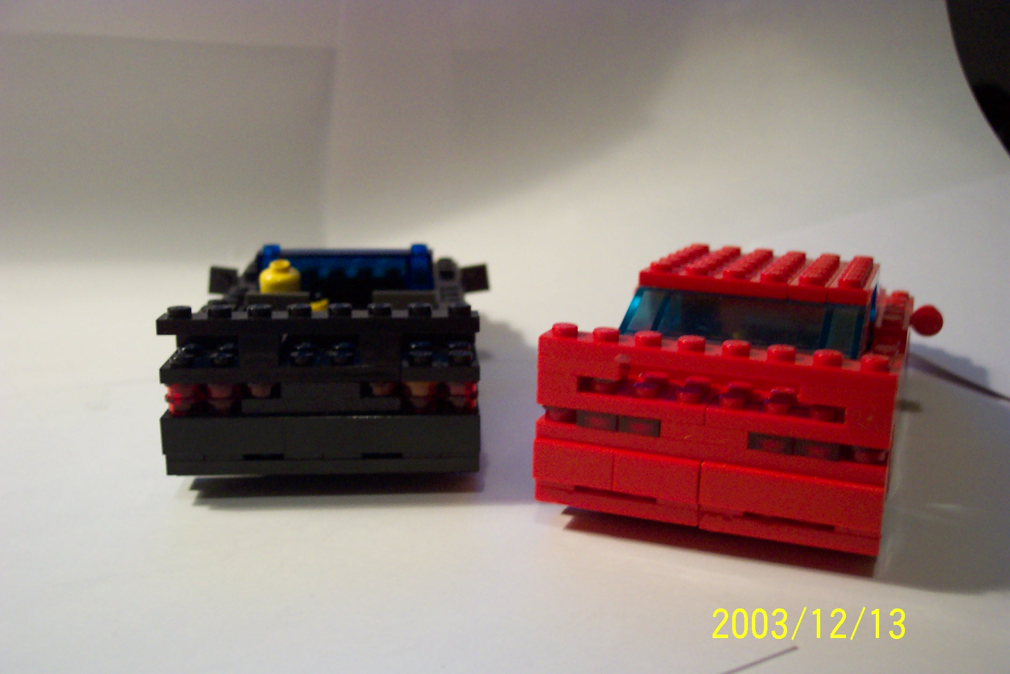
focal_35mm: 38
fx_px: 1066
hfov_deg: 50.7
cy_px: 337
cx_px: 505
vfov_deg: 35.1
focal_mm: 8
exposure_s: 1/20
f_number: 2.8
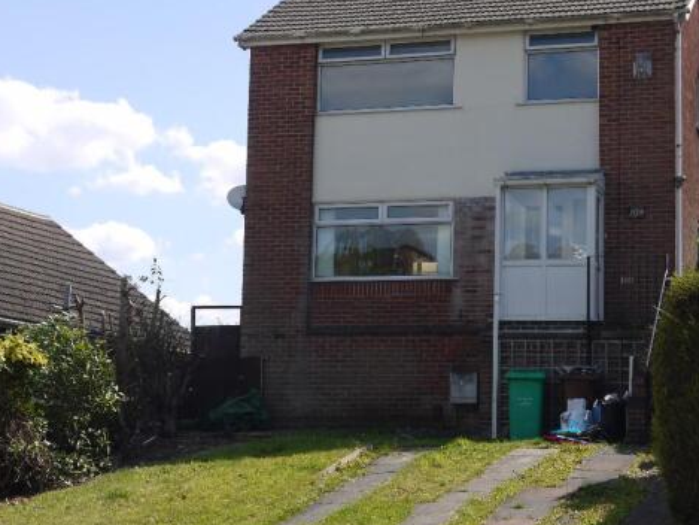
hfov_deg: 23.8
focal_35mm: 82
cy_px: 245
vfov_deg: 18.0
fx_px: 1656
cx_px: 348
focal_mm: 33
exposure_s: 1/250
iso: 100
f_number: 8
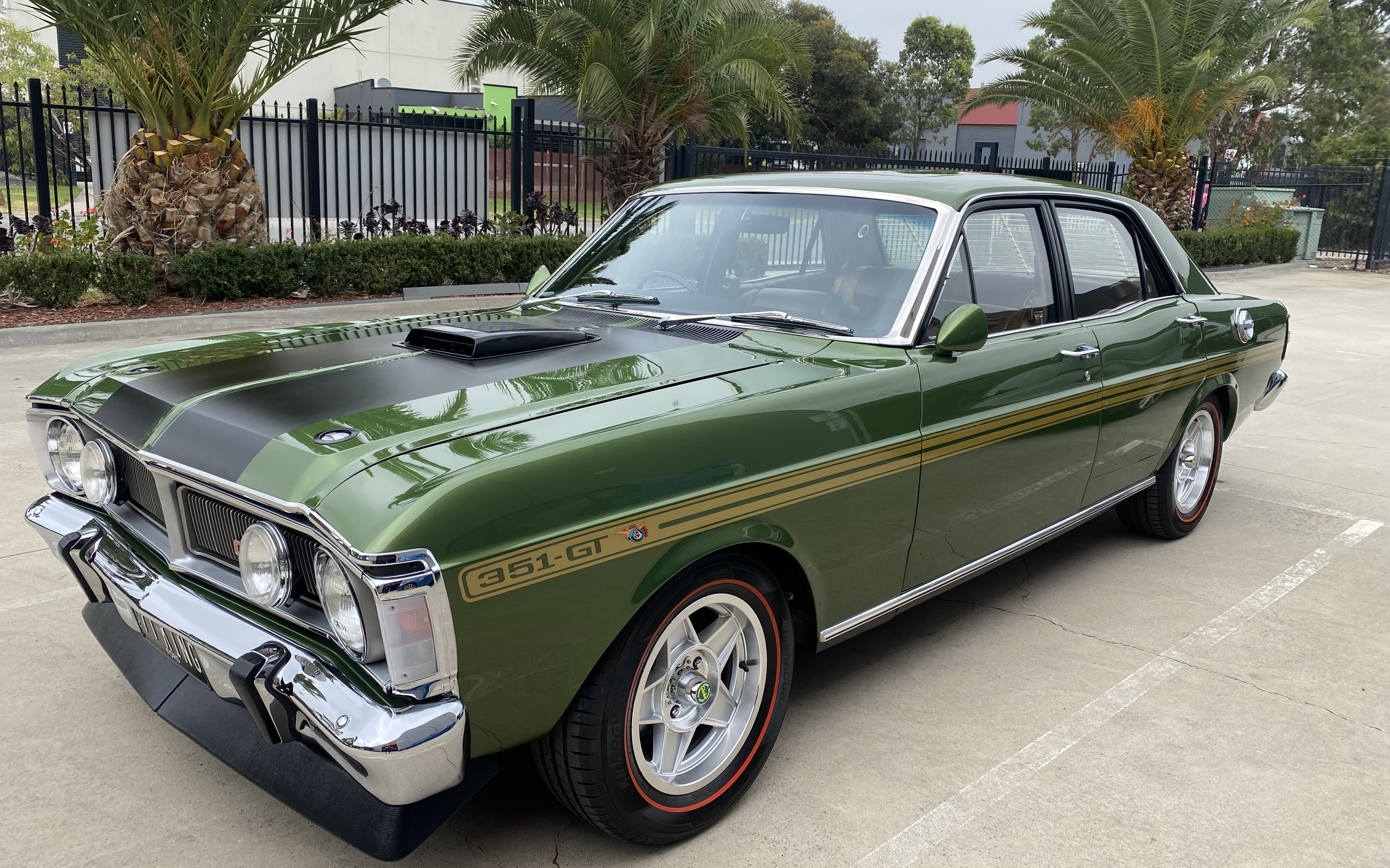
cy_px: 377
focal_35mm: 28
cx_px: 702
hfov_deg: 66.5
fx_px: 1061
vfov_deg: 44.4
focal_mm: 4.25
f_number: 1.8
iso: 32
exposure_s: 1/788
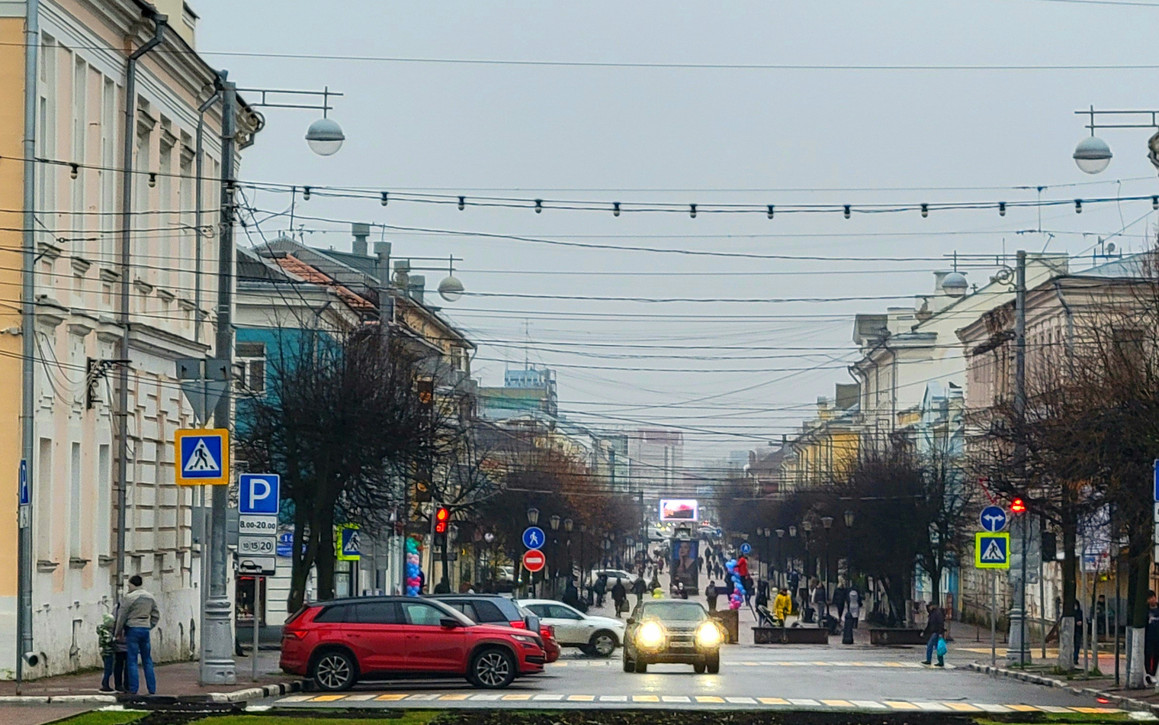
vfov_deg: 25.8
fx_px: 1579
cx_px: 785
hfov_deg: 39.8
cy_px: 384
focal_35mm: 50
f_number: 2
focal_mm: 5.9
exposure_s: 1/120
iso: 50
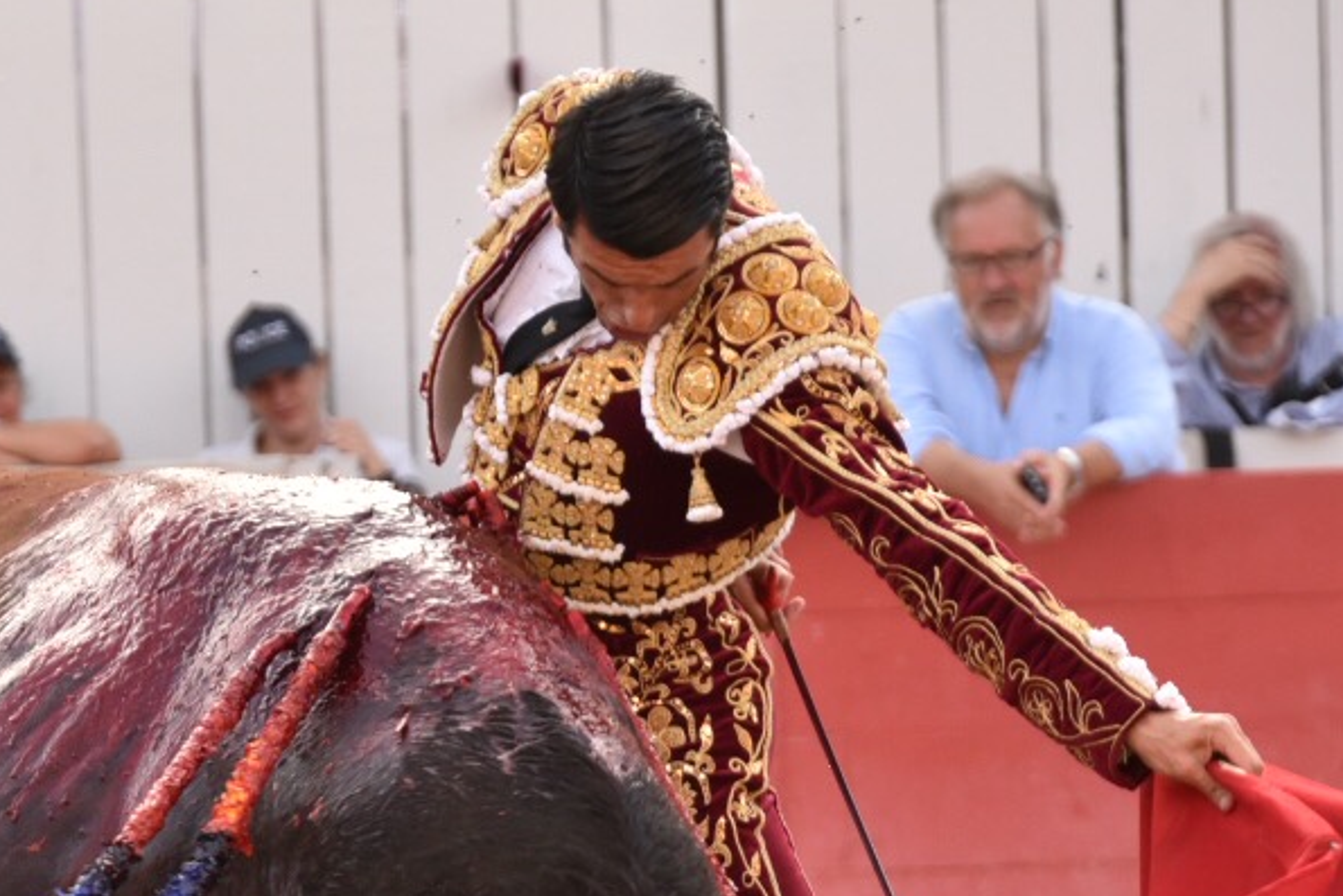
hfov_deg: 4.0
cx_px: 305
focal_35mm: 517
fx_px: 19290
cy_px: 946
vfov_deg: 2.7
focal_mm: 190
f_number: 5.6
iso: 1400
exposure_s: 1/640
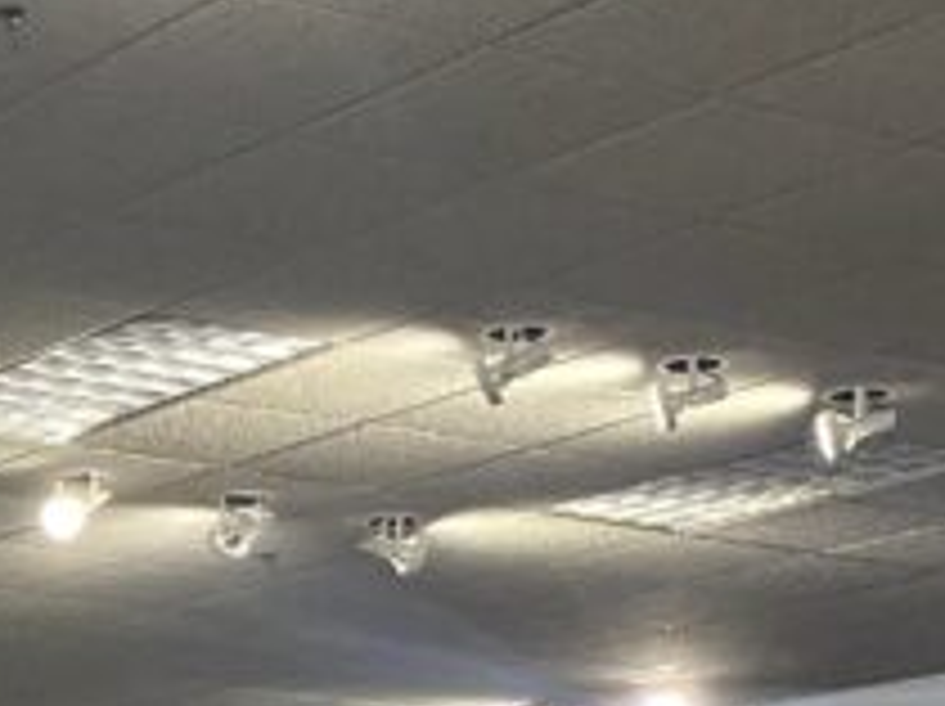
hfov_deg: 14.7
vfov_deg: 11.2
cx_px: -387
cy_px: 1021
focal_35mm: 127
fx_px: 3463
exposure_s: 1/60
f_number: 1.8
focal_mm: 4.25
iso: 400
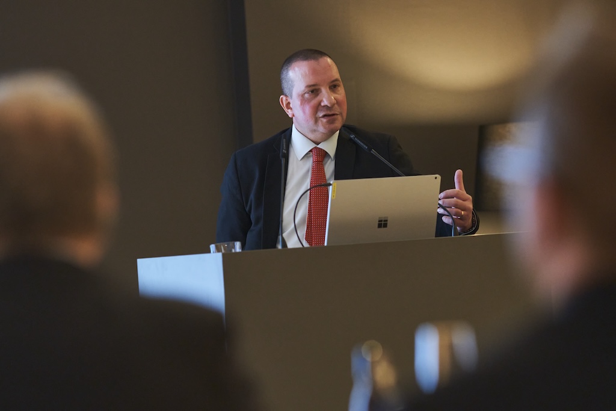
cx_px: 308
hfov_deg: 10.2
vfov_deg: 6.8
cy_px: 206
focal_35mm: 202
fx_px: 3457
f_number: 2.8
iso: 2500
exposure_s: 1/200
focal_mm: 135
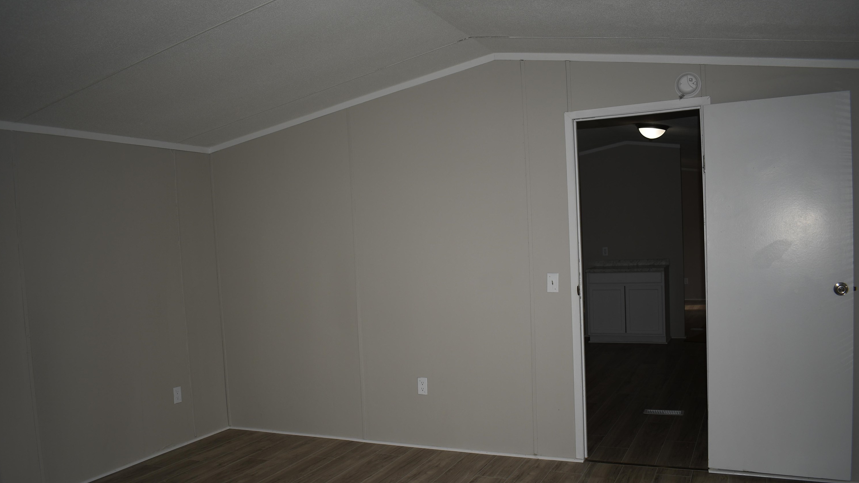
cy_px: 282
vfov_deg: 40.1
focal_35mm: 29
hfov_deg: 66.1
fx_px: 661
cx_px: 437
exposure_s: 1/250
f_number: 3.5
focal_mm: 18
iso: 100
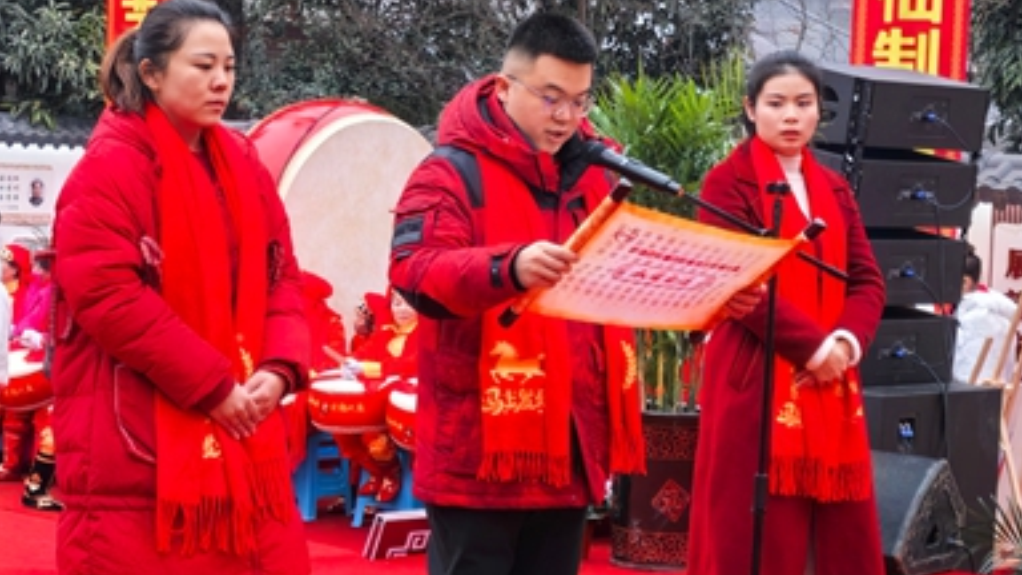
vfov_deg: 12.3
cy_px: 218
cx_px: 428
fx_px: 2656
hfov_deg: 21.8
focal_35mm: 98
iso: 80
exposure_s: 1/249
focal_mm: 5.52
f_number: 1.9
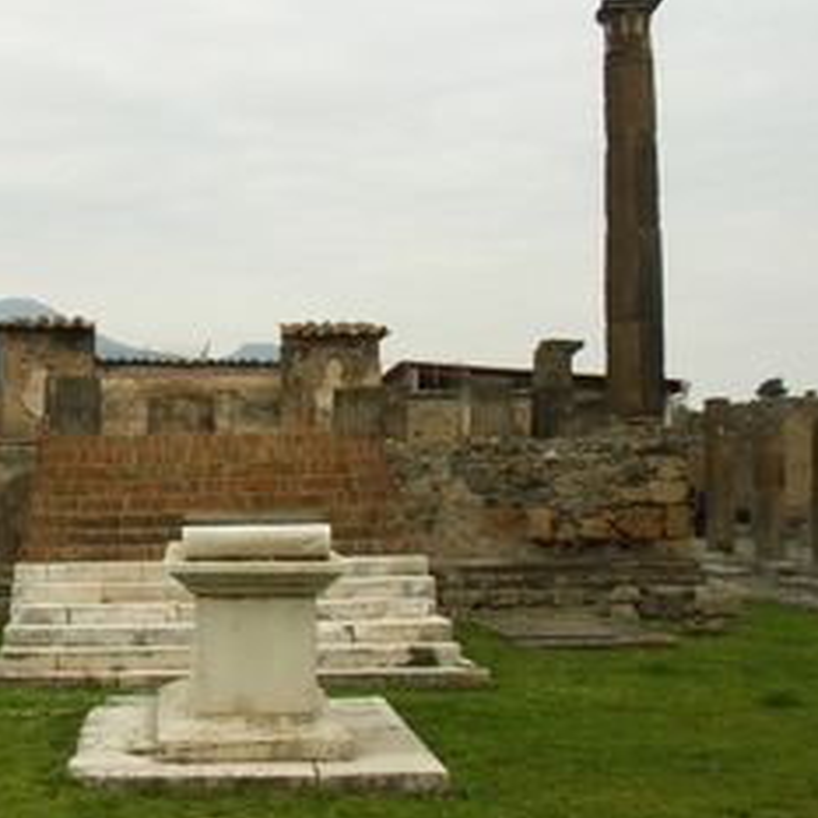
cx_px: 163
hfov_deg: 26.8
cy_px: 465
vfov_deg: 27.3
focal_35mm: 63
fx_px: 1684
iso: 64
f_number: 10
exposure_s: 1/80
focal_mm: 6.6
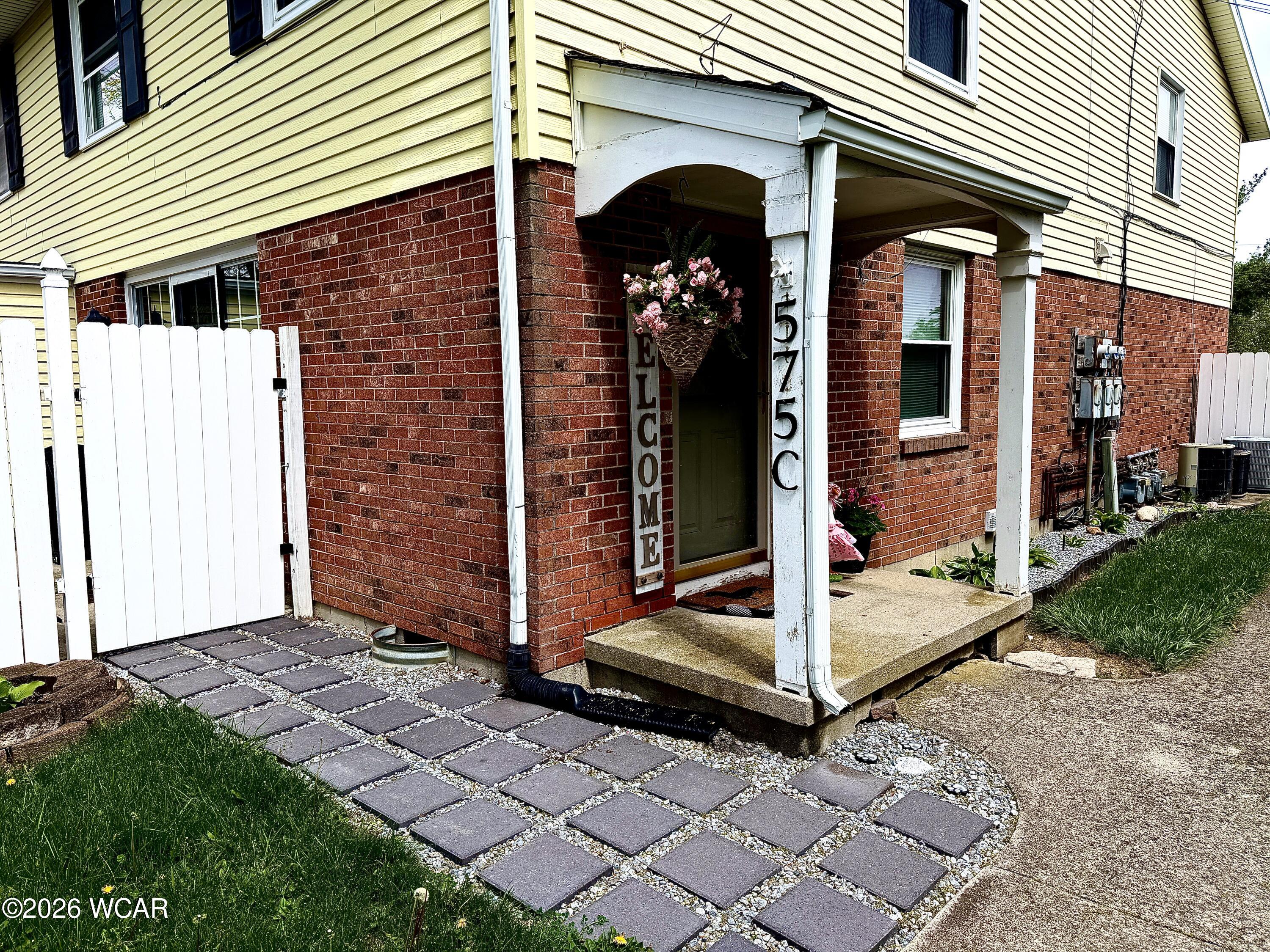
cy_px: 476
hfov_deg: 71.6
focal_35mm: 24
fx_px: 881
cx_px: 635
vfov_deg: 56.8
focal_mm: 6.76
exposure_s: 1/2907
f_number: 1.78
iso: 80
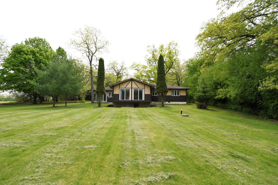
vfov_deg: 77.3
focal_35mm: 15
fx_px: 116
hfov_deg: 100.4
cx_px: 139
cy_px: 92
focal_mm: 10
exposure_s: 1/640
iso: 400
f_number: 4.5
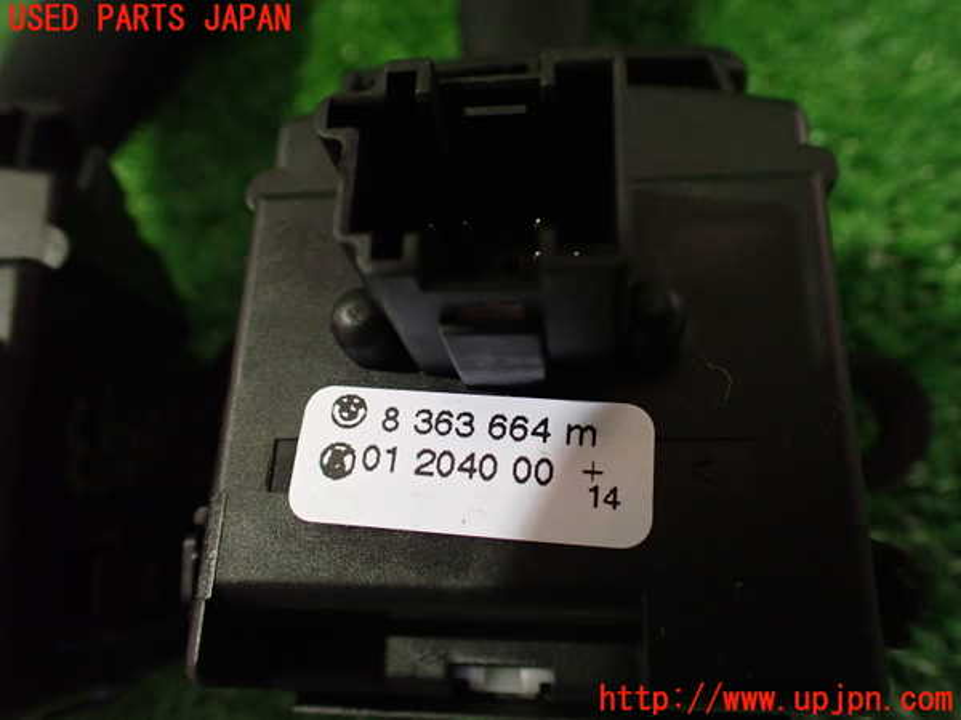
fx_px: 833
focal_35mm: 30
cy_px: 360
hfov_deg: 60.0
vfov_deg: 46.8
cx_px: 480
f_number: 2.3
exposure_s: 1/30
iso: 800
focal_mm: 5.4
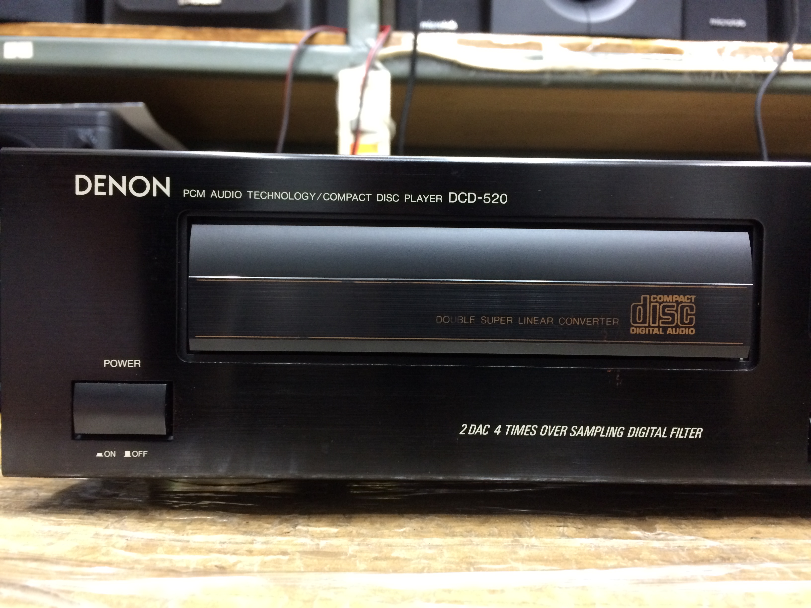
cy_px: 304
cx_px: 406
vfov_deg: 48.2
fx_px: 679
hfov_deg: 61.7
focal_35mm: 29
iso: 320
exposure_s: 1/20
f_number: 2.2
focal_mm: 4.15
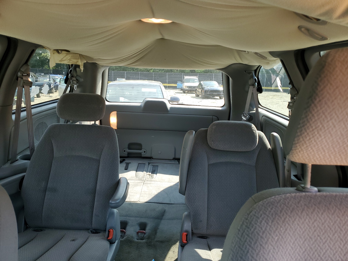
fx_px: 261
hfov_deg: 67.3
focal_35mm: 26
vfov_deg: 53.1
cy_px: 130
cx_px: 174
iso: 55
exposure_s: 1/120
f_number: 1.5
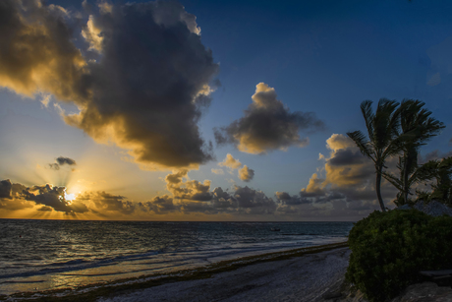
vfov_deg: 53.2
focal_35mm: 24
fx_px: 301
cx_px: 226
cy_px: 151
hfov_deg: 73.7
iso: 250
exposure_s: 1/1250
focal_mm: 24
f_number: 8
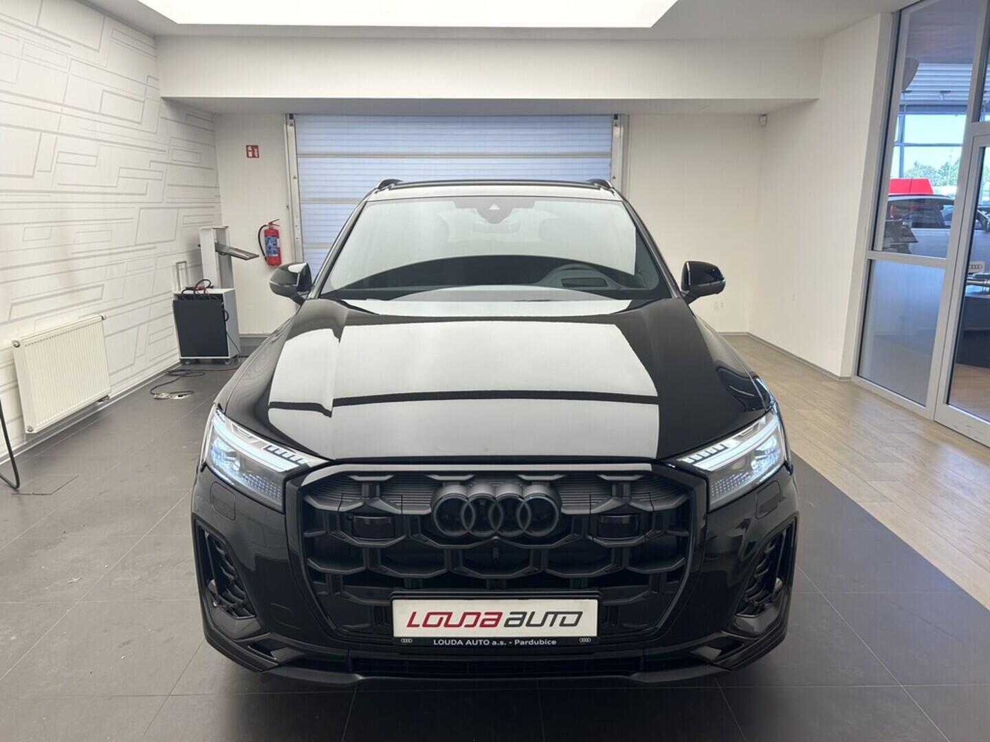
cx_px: 495
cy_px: 371
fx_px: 744
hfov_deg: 67.3
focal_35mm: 26
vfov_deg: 53.1
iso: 64
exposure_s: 1/326
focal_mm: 5.7
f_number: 1.5
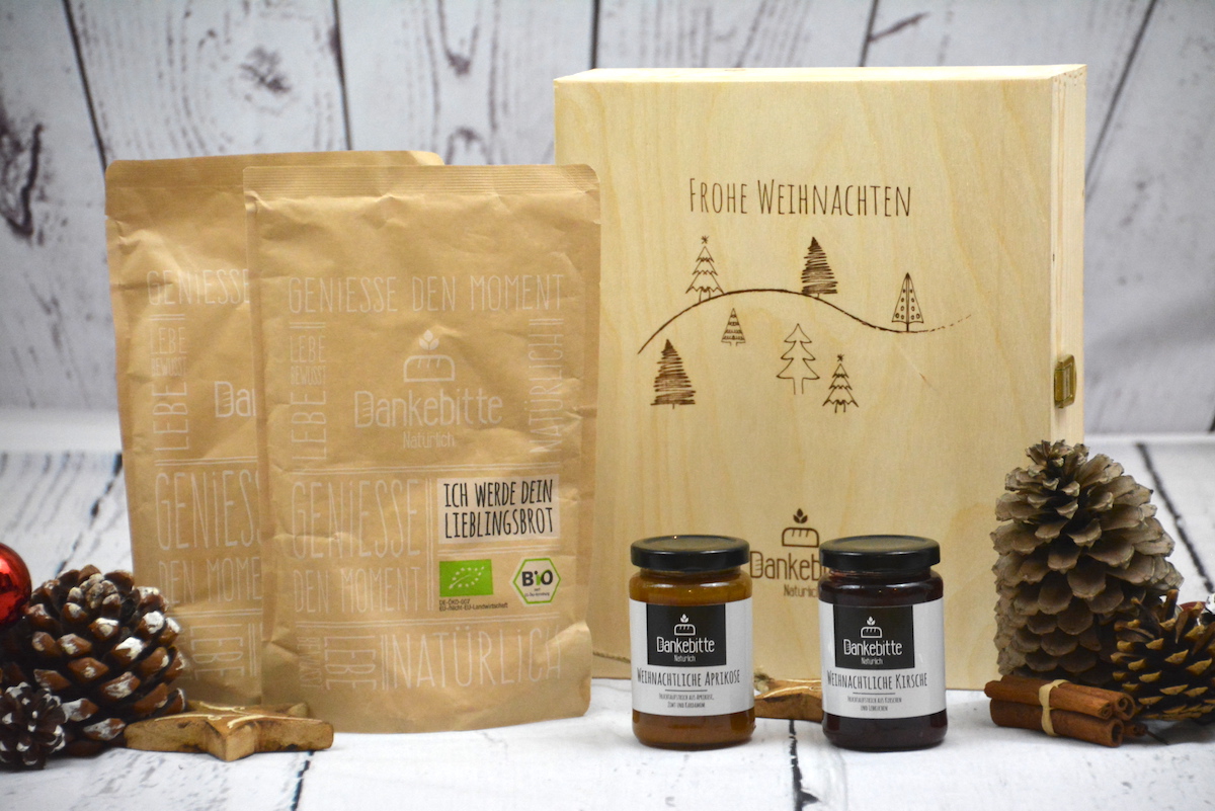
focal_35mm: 210
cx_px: 608
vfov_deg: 6.5
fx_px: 7090
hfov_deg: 9.8
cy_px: 406
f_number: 6
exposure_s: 1/125
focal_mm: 140
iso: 2200
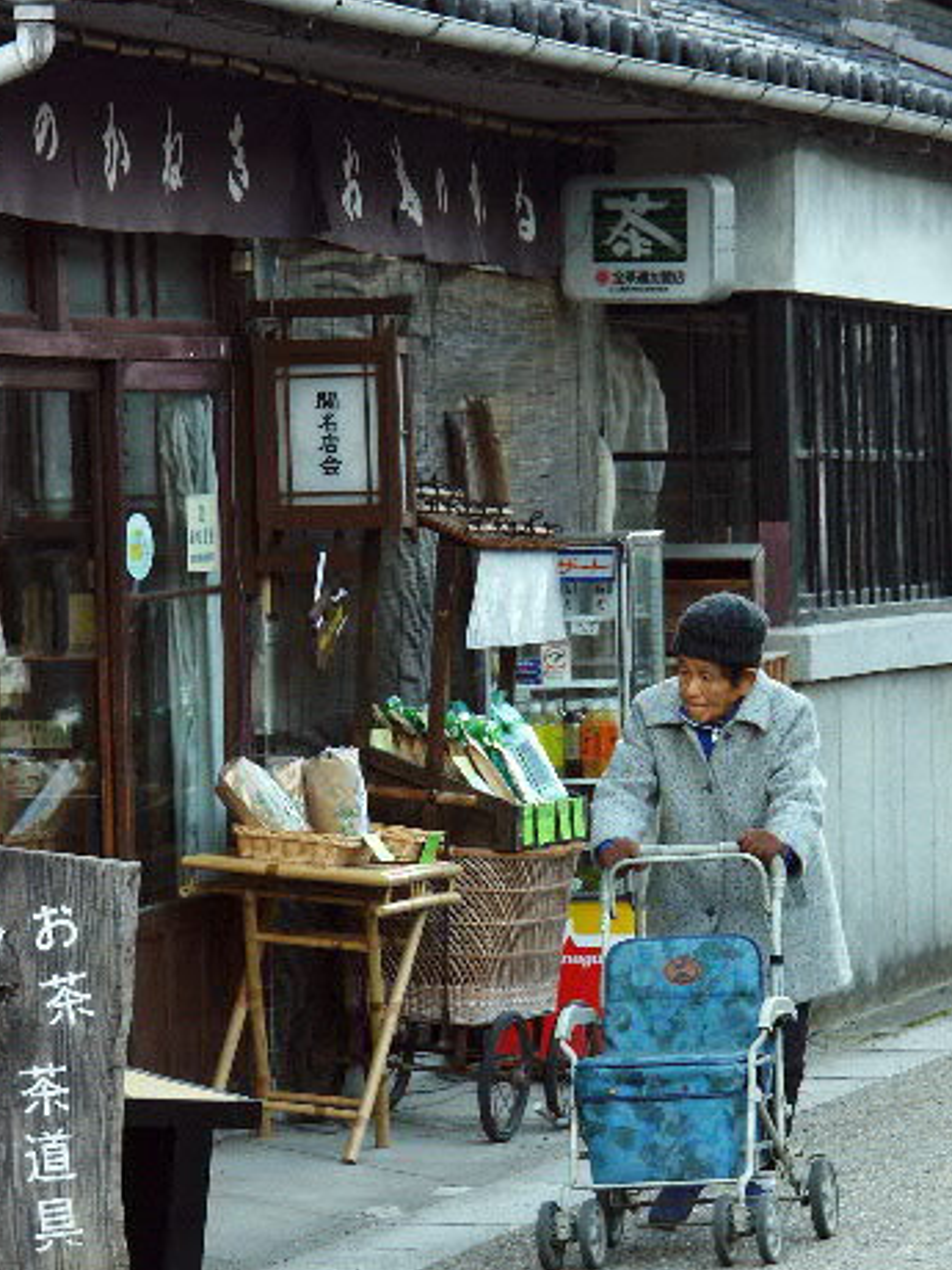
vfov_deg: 9.1
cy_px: 809
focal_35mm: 217
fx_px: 7957
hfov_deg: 6.8
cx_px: 599
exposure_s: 1/60
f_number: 5.6
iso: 100
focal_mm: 39.59
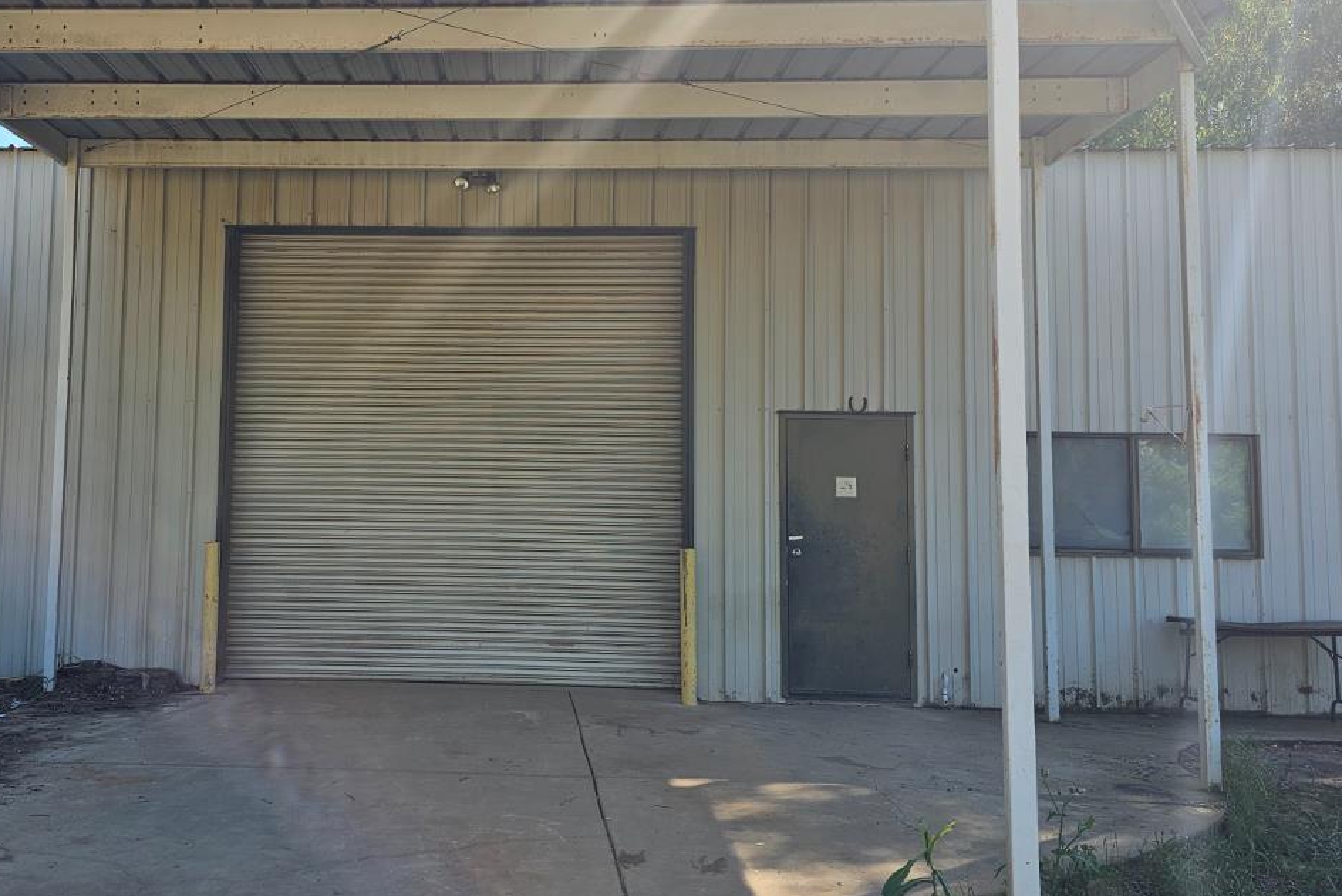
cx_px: 455
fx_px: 1417
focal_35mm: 38
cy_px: 407
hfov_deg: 49.8
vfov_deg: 35.1
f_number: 1.7
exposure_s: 1/241
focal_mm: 6.3
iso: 10
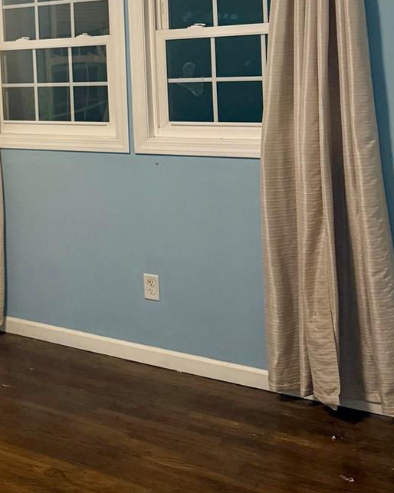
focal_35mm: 56
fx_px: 817
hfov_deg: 25.2
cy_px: 103
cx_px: -38
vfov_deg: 32.7
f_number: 1.78
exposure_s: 1/60
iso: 200
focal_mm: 6.76
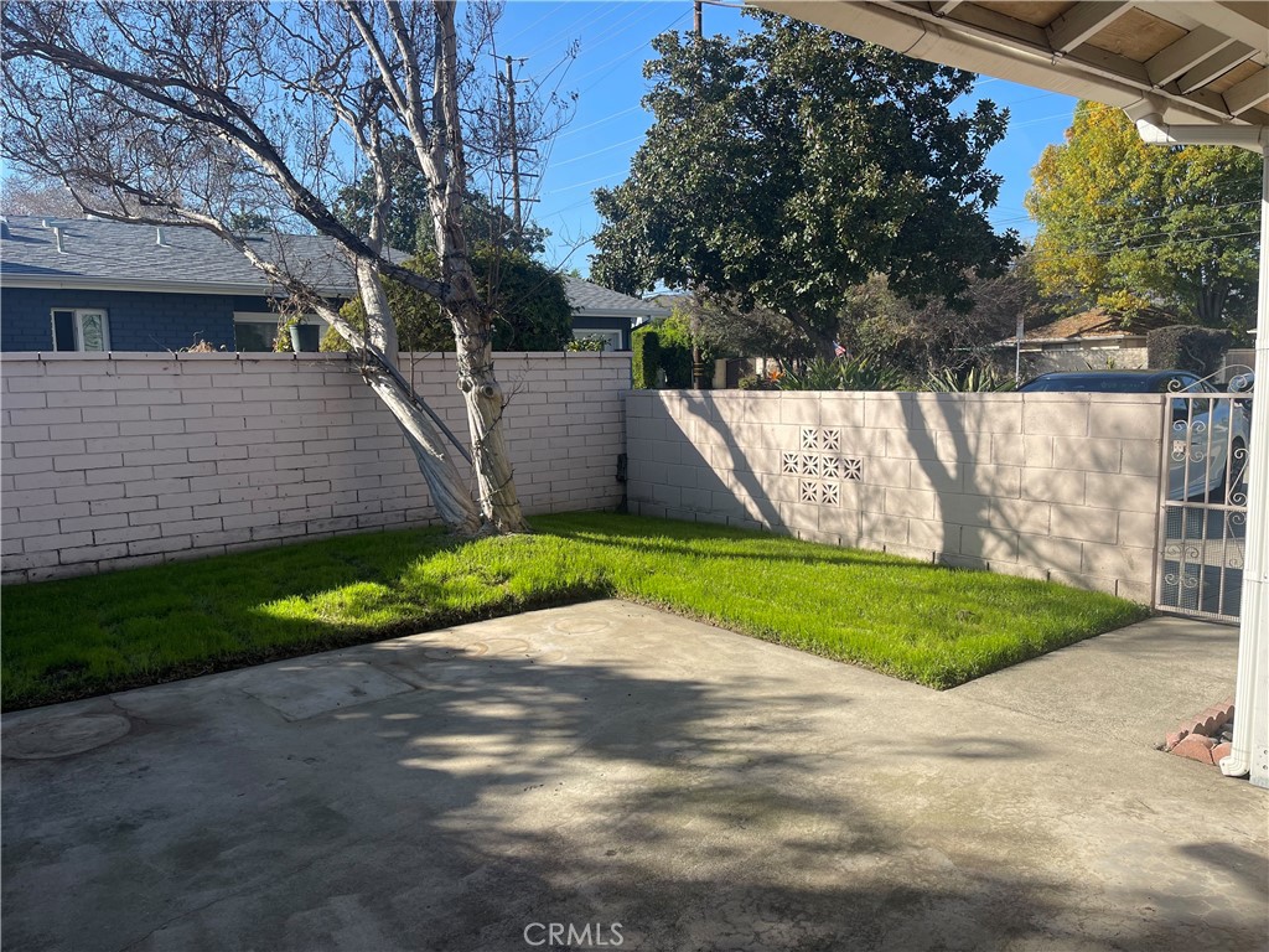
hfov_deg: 69.4
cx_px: 634
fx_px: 916
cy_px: 476
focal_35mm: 25
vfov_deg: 54.9
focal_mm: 5.1
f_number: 1.6
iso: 32
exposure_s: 1/1883
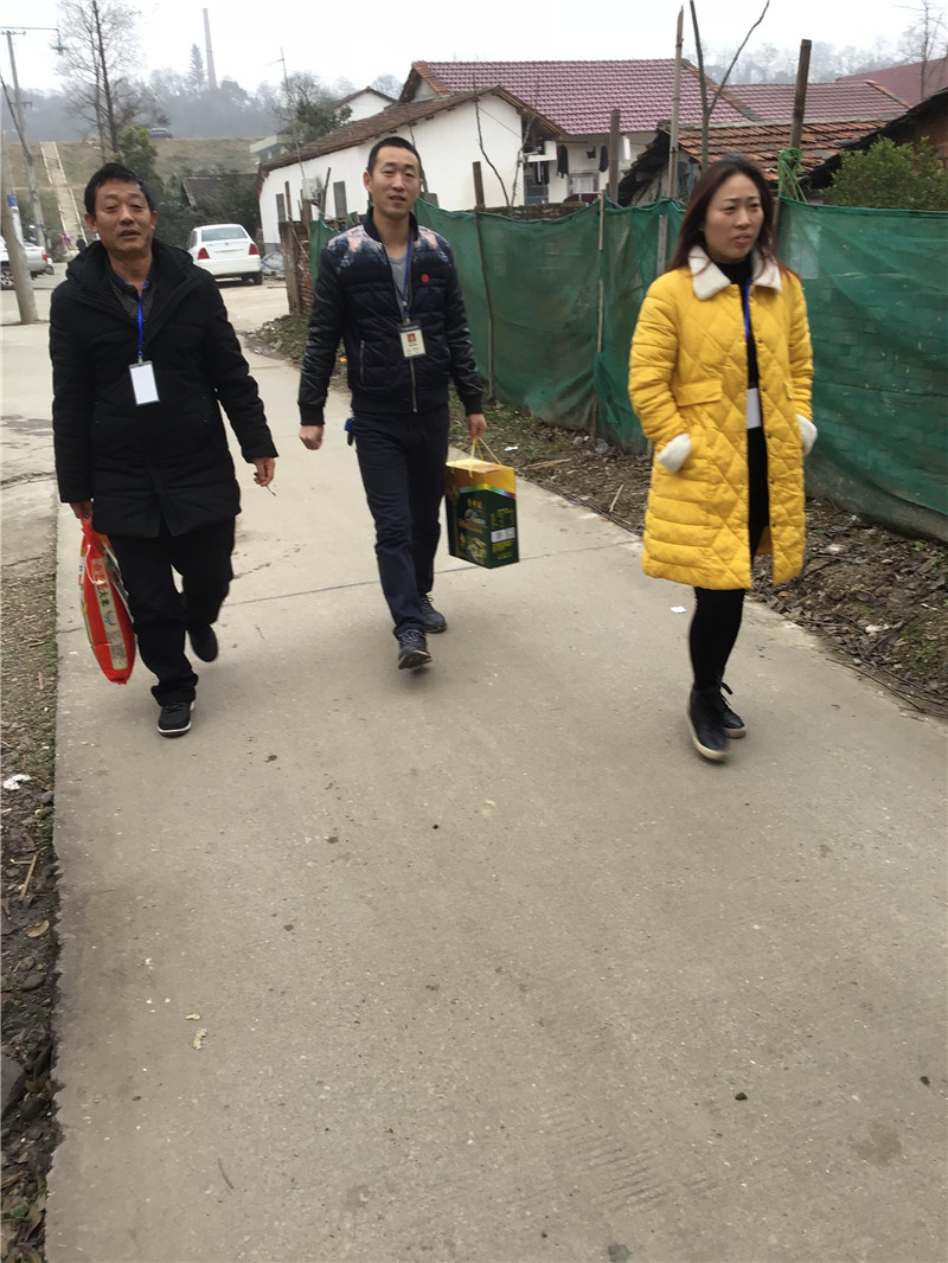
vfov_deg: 58.3
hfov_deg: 45.5
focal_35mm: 31
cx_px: 474
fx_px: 1132
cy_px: 632
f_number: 2.4
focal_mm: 3.3
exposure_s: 1/155
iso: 25
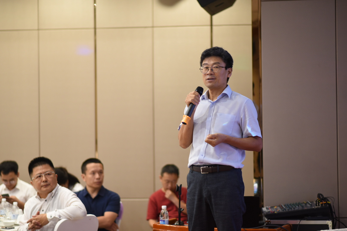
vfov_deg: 16.1
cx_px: 174
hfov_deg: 23.9
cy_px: 116
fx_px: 819
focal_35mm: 85
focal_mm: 85
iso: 1250
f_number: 2
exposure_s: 1/160
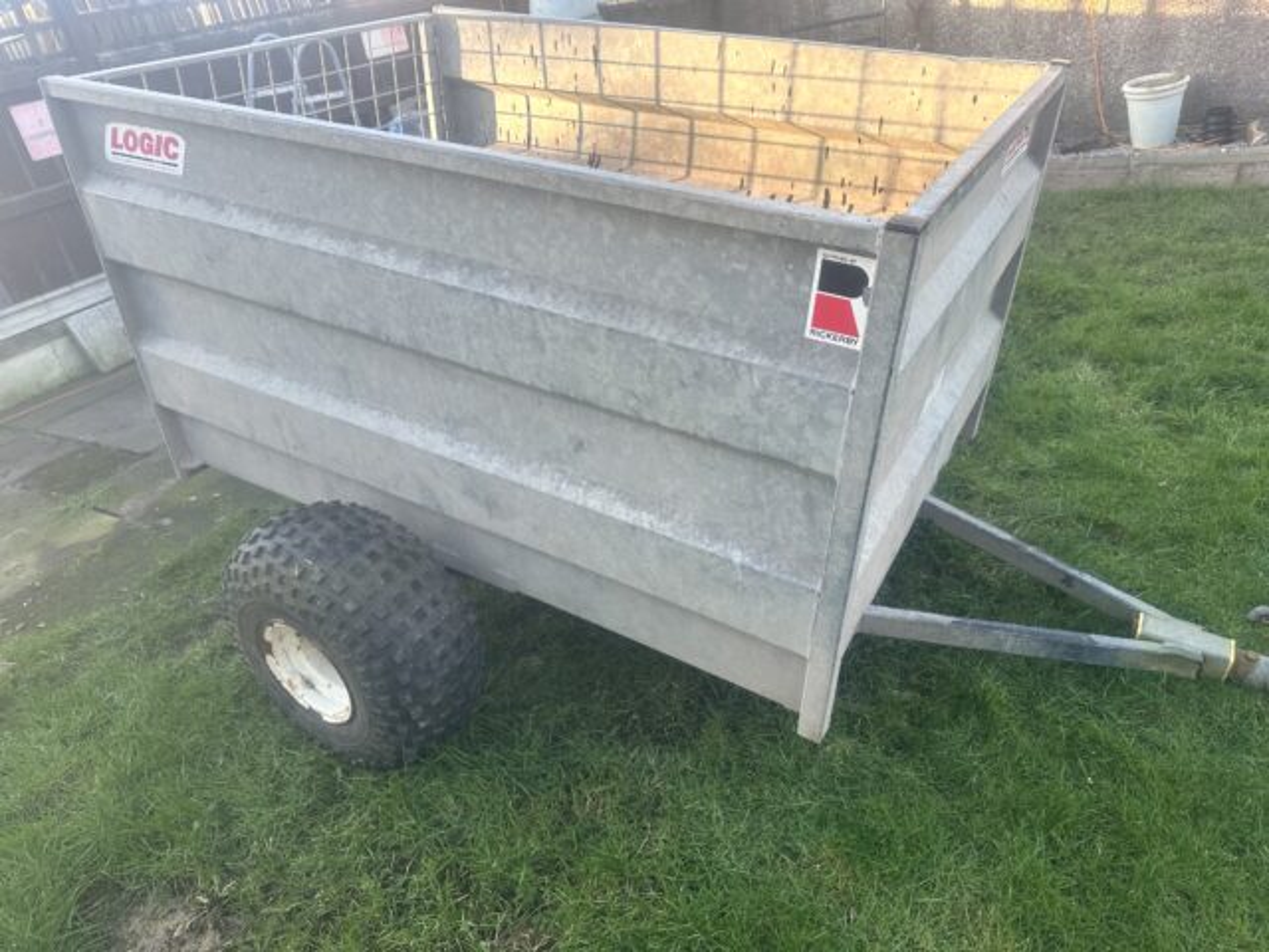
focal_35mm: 24
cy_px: 476
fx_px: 880
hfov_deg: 71.6
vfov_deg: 56.8
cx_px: 634
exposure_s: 1/225
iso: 64
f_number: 1.78
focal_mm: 6.86
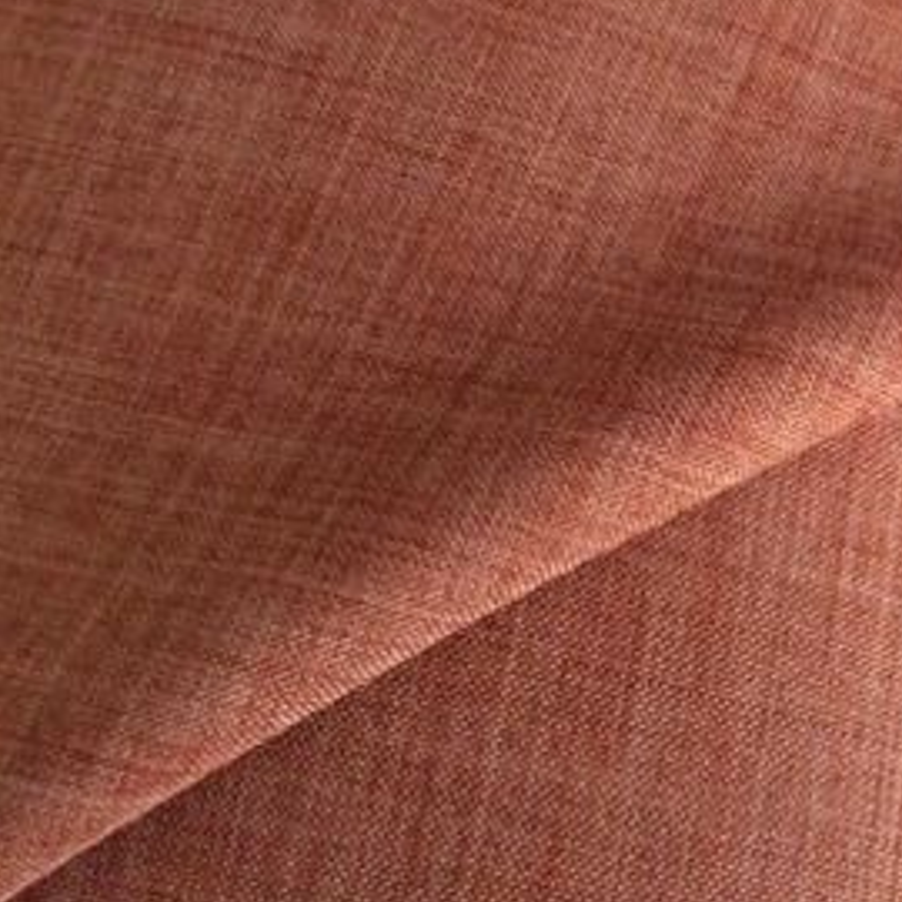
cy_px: 404
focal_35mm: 67
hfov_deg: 25.0
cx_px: 792
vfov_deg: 25.7
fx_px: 1975
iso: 400
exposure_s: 1/17
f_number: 2.4
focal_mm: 3.3
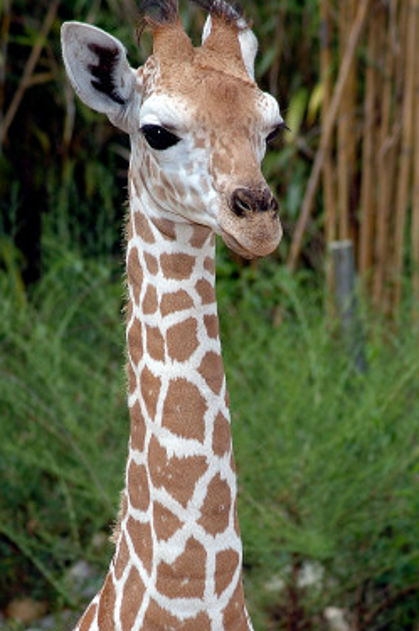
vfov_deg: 4.6
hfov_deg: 3.1
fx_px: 7808
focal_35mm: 446
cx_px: 186
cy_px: 480
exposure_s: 1/500
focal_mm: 145
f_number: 6.3
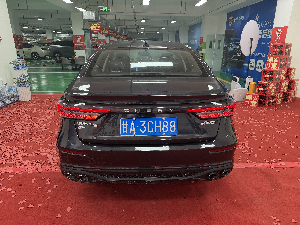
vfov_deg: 56.8
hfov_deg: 71.6
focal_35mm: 24
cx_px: 150
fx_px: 208
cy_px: 112
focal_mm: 6.76
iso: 250
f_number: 1.78
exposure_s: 1/100
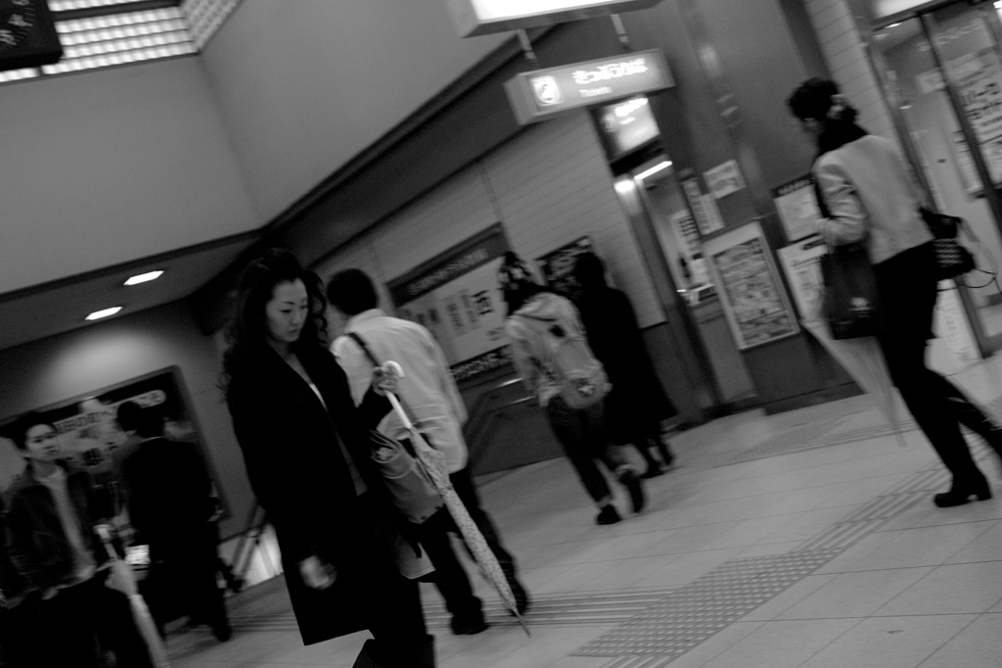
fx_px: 1141
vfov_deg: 32.6
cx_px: 501
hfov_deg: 47.4
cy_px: 334
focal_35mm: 41
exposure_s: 1/80
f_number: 4
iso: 800
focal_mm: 24.2
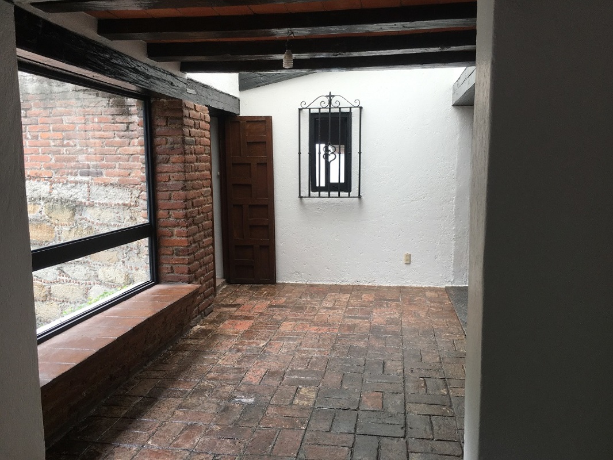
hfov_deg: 61.6
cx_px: 306
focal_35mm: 29
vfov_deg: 48.2
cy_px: 230
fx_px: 514
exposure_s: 1/120
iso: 40
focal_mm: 4.15
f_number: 2.2
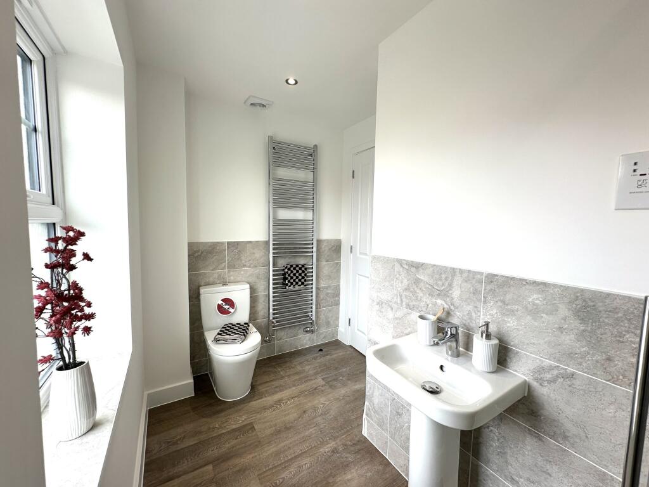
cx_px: 324
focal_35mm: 14
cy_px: 244
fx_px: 262
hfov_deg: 102.1
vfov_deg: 85.7
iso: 40
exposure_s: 1/104
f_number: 2.2
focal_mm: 2.22
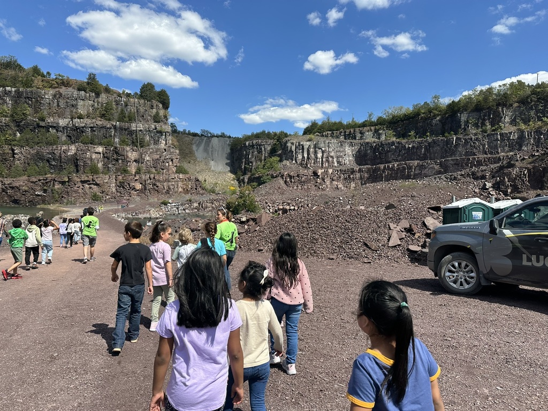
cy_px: 206
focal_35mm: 24
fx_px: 380
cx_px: 274
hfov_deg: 71.6
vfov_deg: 56.8
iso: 80
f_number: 1.78
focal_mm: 6.86
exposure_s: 1/4016
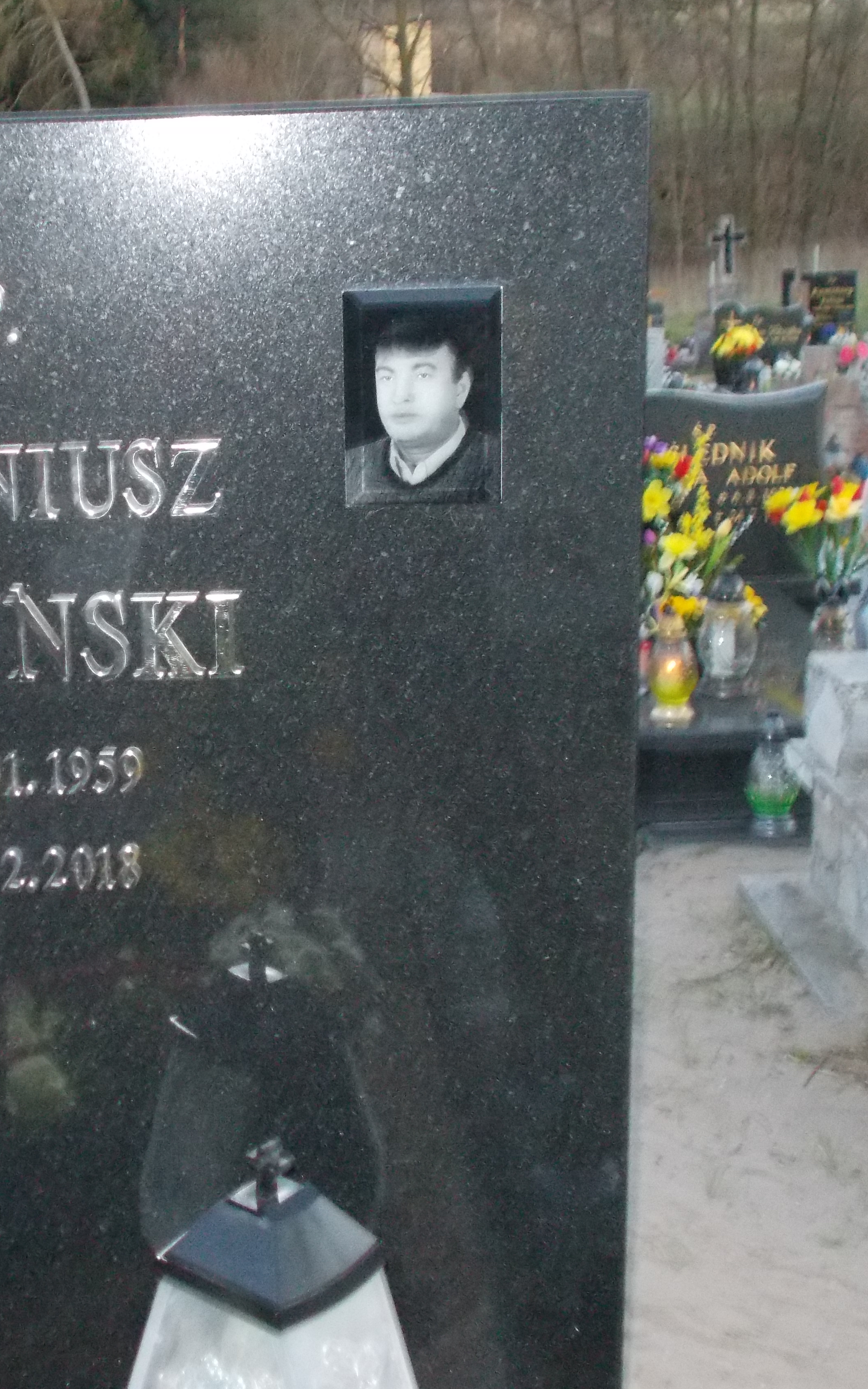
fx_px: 2120
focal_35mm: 56
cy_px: 688
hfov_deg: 22.9
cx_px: 198
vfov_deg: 36.3
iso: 500
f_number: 3.9
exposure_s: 1/30
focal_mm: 6.9
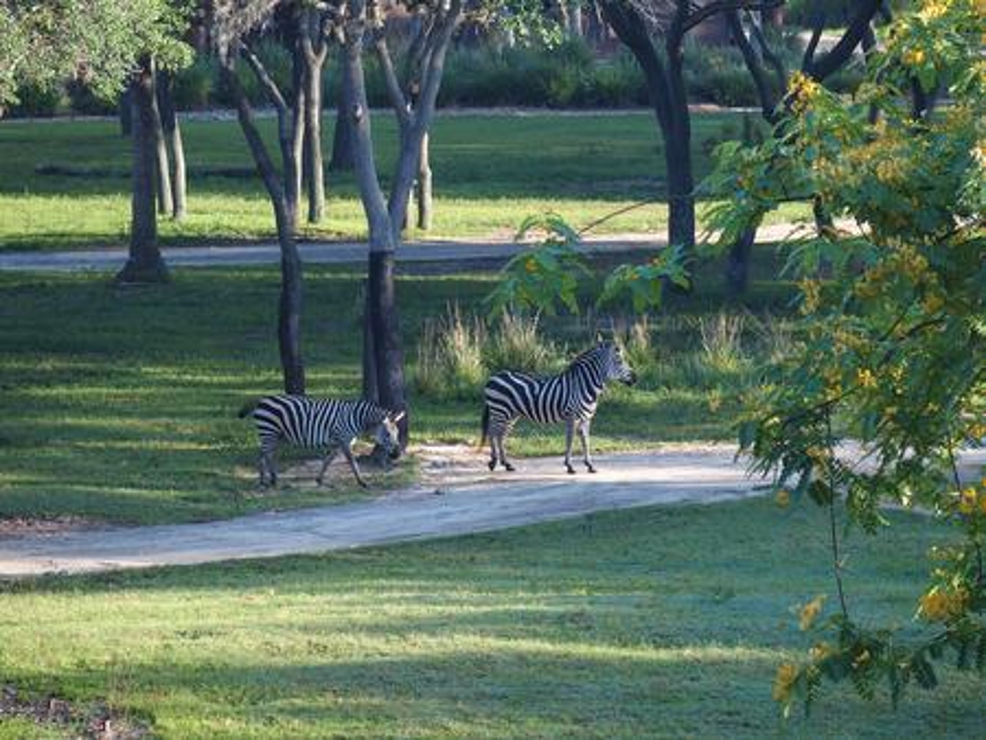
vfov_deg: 6.8
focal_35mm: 220
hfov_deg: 9.0
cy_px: 370
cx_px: 493
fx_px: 6270
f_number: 2.8
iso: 100
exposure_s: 1/250
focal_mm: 46.7
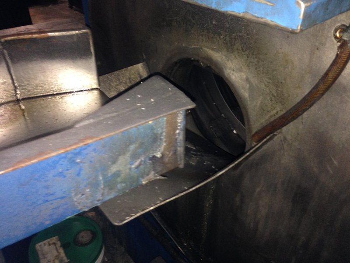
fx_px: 334
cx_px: 175
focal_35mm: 33
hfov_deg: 55.4
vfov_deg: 42.9
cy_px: 132
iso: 160
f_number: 2.4
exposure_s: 1/16
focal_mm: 4.12
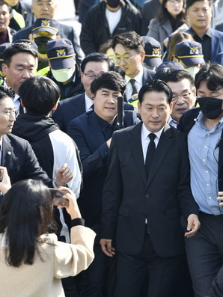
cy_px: 148
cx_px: 159
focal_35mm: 276
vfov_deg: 7.2
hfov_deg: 5.4
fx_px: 2369
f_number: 7.1
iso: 100
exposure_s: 1/100
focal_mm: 190
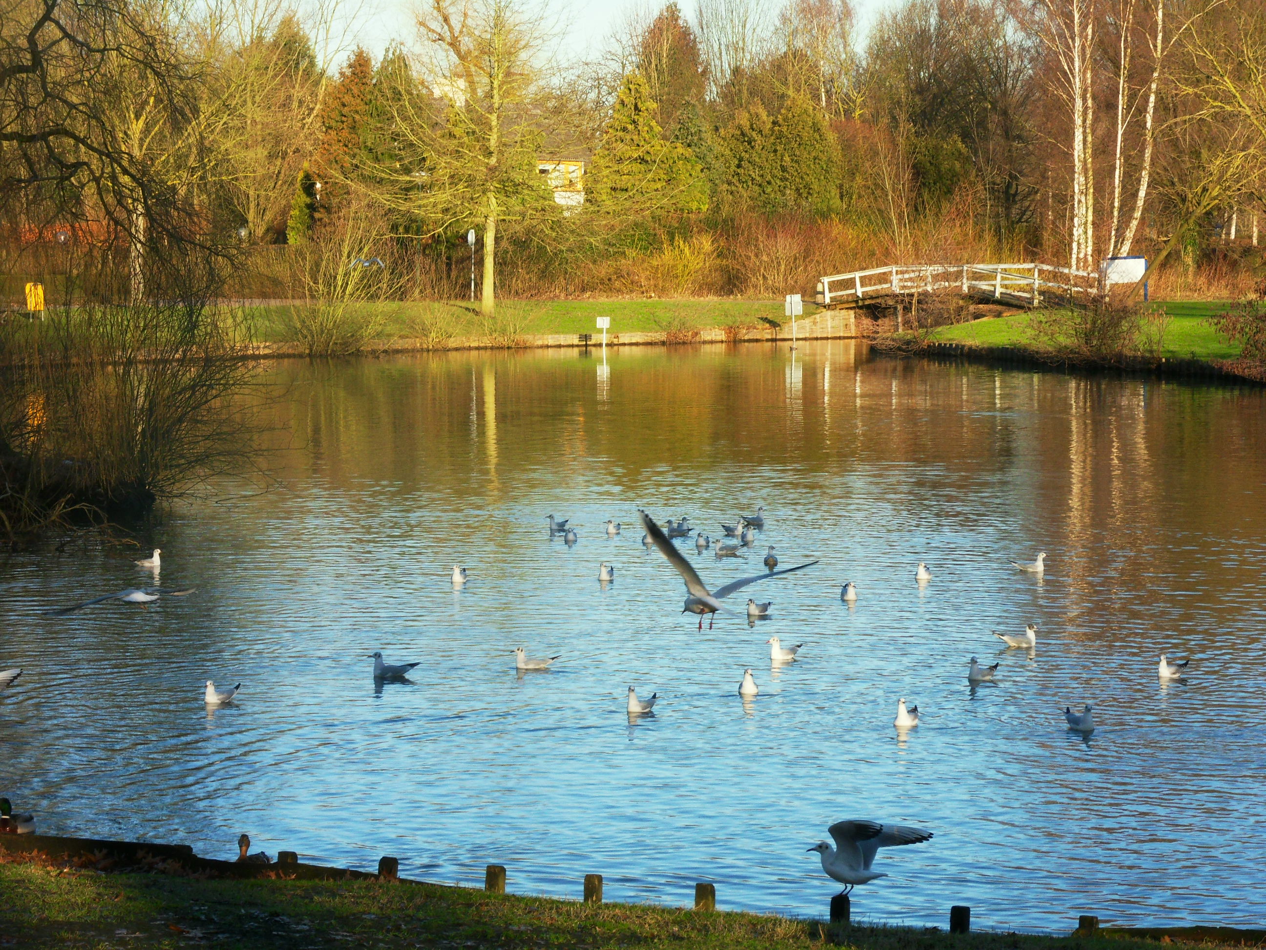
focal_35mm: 110
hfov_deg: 17.9
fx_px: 4023
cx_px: 633
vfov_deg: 13.5
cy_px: 475
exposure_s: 1/180
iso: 80
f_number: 5.6
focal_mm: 19.3
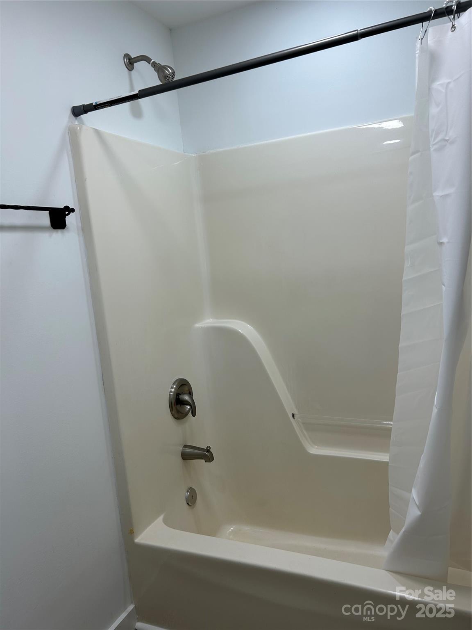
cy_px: 315
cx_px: 236
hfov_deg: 53.1
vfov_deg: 67.3
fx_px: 473
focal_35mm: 26
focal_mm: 5.7
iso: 40
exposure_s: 1/120
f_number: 1.5
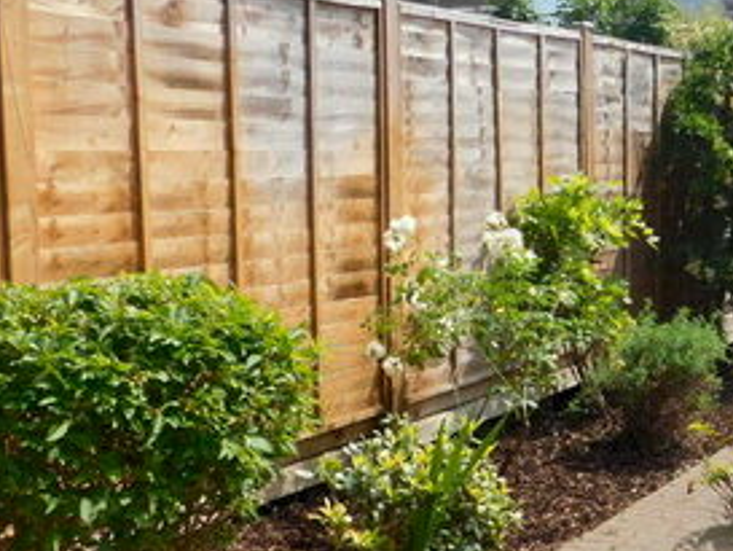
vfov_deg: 24.8
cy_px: 340
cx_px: 781
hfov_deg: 29.8
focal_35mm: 59
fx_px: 1250
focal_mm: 4
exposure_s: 1/1000
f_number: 3
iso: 125
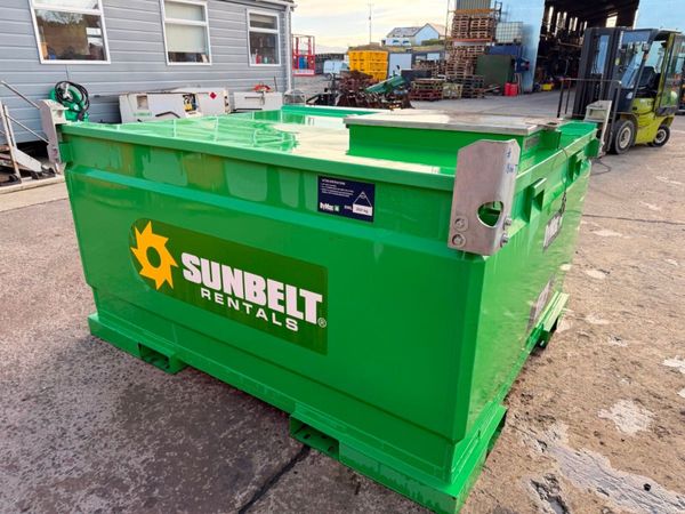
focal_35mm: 24
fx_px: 475
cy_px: 257
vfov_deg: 56.8
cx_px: 342
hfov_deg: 71.6
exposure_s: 1/551
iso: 100
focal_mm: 6.76
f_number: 1.78
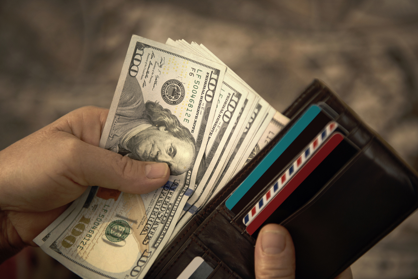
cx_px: 209
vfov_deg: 19.5
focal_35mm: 70
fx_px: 813
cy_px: 140
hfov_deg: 28.8
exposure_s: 1/400
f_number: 2.8
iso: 250
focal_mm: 70
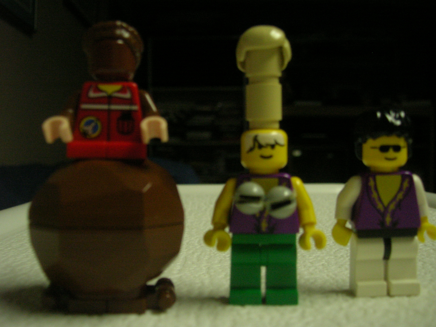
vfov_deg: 39.7
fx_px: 453
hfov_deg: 51.4
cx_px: 218
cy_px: 164
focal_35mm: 36
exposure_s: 1/60
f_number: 2.9
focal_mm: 6
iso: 200
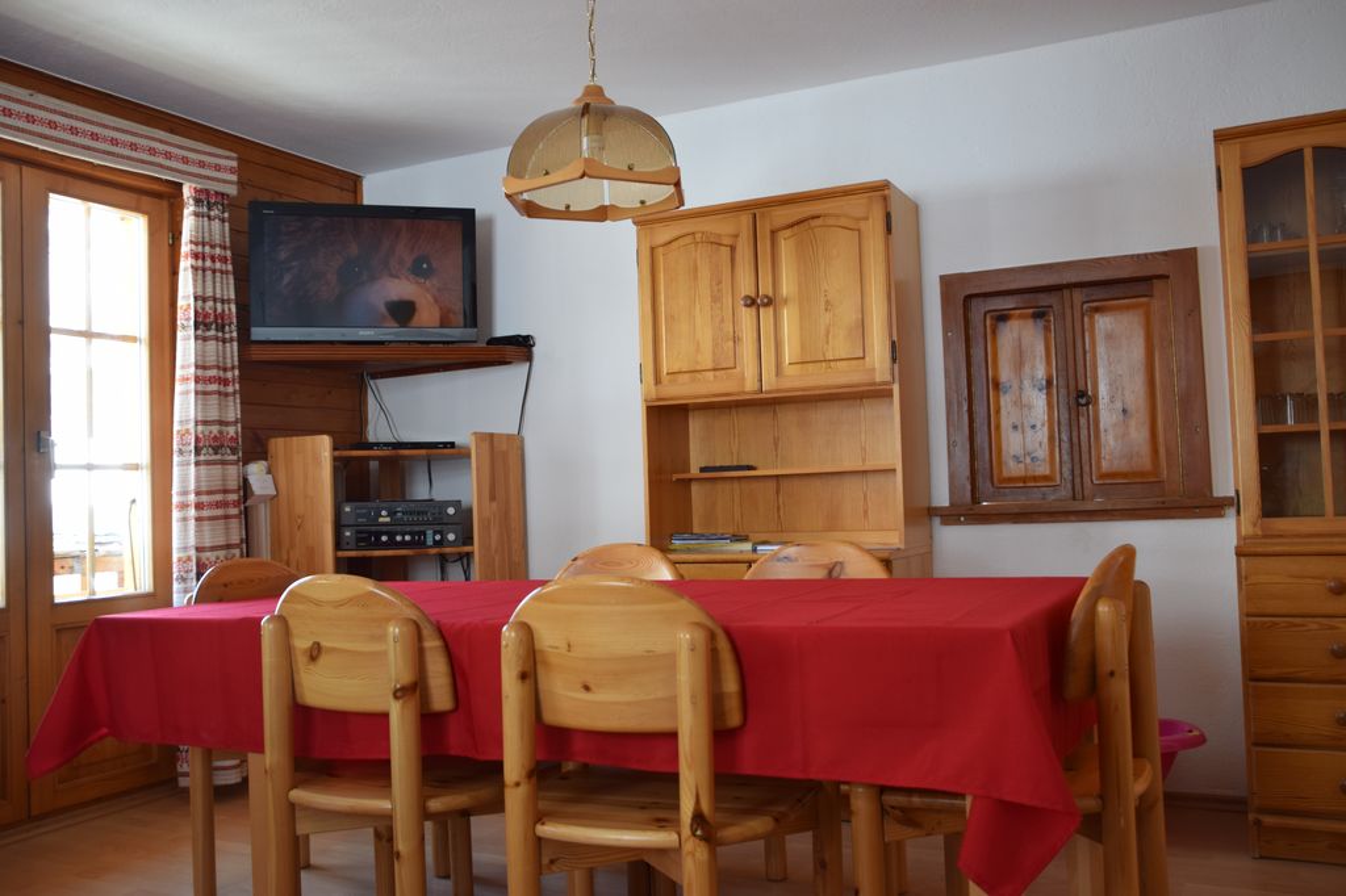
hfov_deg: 59.5
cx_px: 673
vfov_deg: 41.7
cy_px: 448
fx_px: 1177
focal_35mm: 32
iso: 400
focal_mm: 21
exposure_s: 1/100
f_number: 5
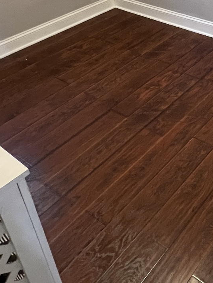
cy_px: 19
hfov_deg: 30.7
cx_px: 234
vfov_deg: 40.7
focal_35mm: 42
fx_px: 344
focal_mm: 1.57
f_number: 1.8
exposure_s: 1/60
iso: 500
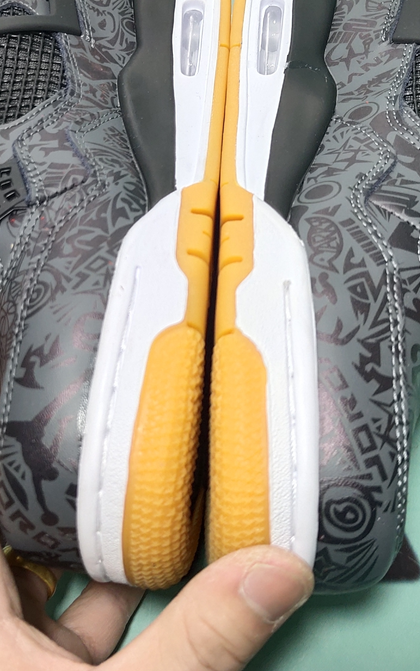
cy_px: 243
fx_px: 1044
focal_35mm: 57
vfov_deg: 35.4
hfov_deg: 22.7
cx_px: 181
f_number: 1.79
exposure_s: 1/649
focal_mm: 4.35
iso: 50
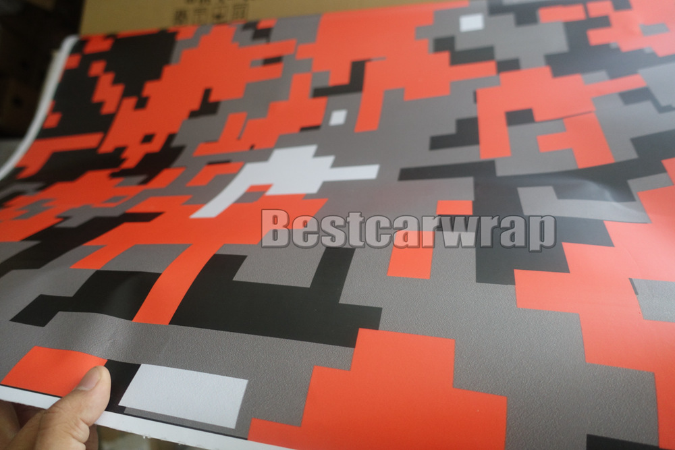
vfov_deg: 53.1
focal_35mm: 24
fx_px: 450
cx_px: 338
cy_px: 225
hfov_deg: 73.7
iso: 400
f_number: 1.8
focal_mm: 8.8
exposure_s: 1/30
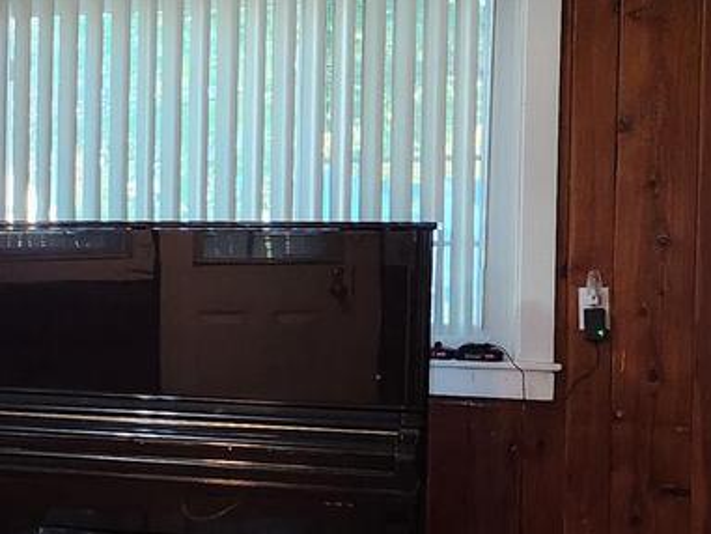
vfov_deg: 17.0
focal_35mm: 87
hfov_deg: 19.3
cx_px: -390
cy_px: 288
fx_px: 1788
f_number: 1.8
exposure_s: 1/120
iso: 500
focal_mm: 5.4
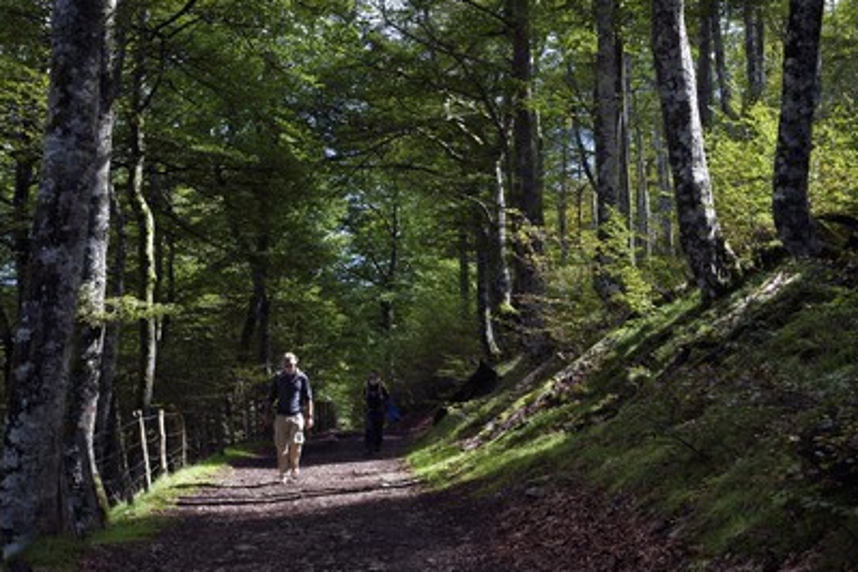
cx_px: 445
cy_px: 295
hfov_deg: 32.9
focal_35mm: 61
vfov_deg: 22.3
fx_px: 1454
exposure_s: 1/100
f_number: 10
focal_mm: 58
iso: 200
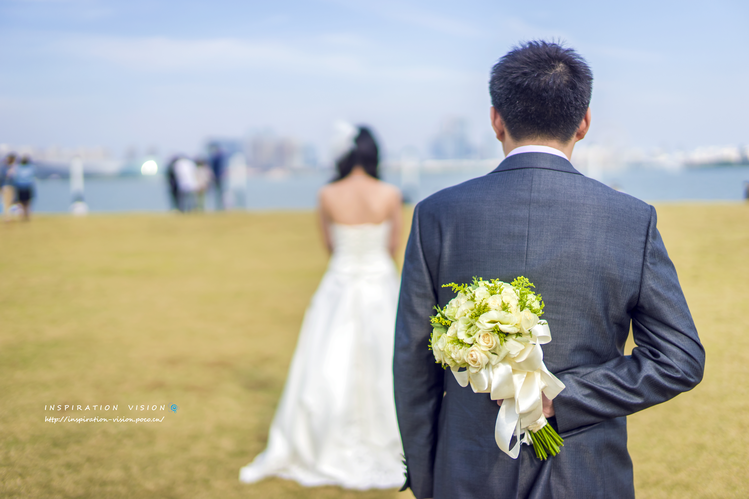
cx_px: 374
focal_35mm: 50
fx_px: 1040
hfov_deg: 39.6
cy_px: 250
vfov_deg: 27.0
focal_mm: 50
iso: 100
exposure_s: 1/4000
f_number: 1.4
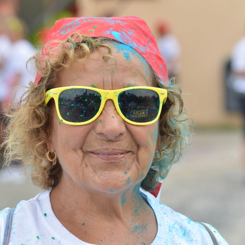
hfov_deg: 10.5
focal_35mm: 167
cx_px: 122
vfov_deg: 10.5
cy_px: 122
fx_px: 1337
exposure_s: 1/125
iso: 100
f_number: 8
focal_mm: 130
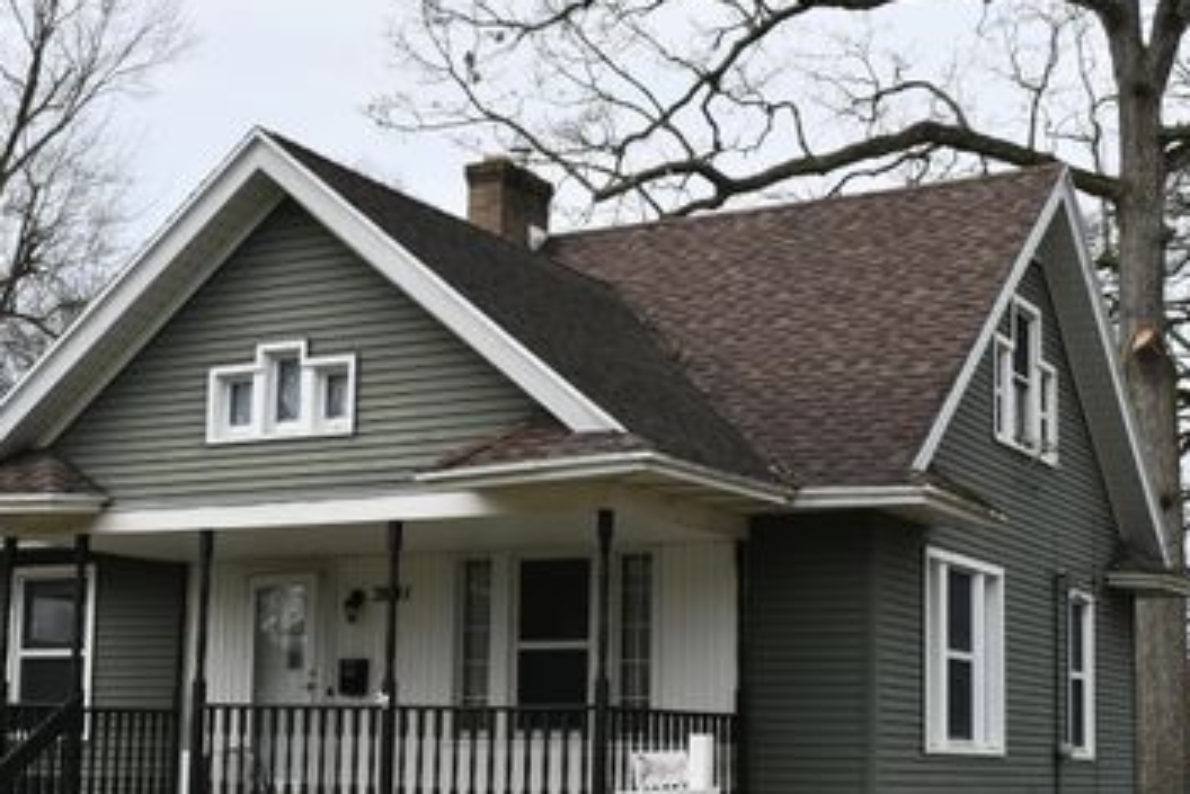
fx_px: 2017
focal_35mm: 61
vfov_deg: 22.2
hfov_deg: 32.9
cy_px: 492
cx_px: 612
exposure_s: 1/500
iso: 400
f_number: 11
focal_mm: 29
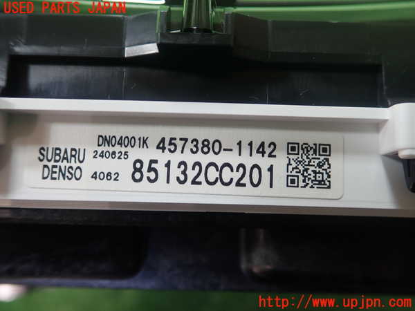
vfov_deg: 46.8
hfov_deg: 60.0
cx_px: 208
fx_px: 360
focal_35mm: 30
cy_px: 156
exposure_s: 1/125
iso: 200
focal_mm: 5.5
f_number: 2.3
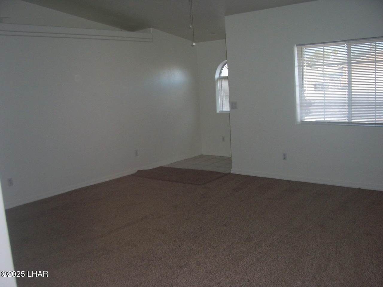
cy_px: 144
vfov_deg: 41.8
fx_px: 376
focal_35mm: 34
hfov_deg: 54.0
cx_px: 192
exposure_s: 1/60
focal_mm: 5.6
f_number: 2.7
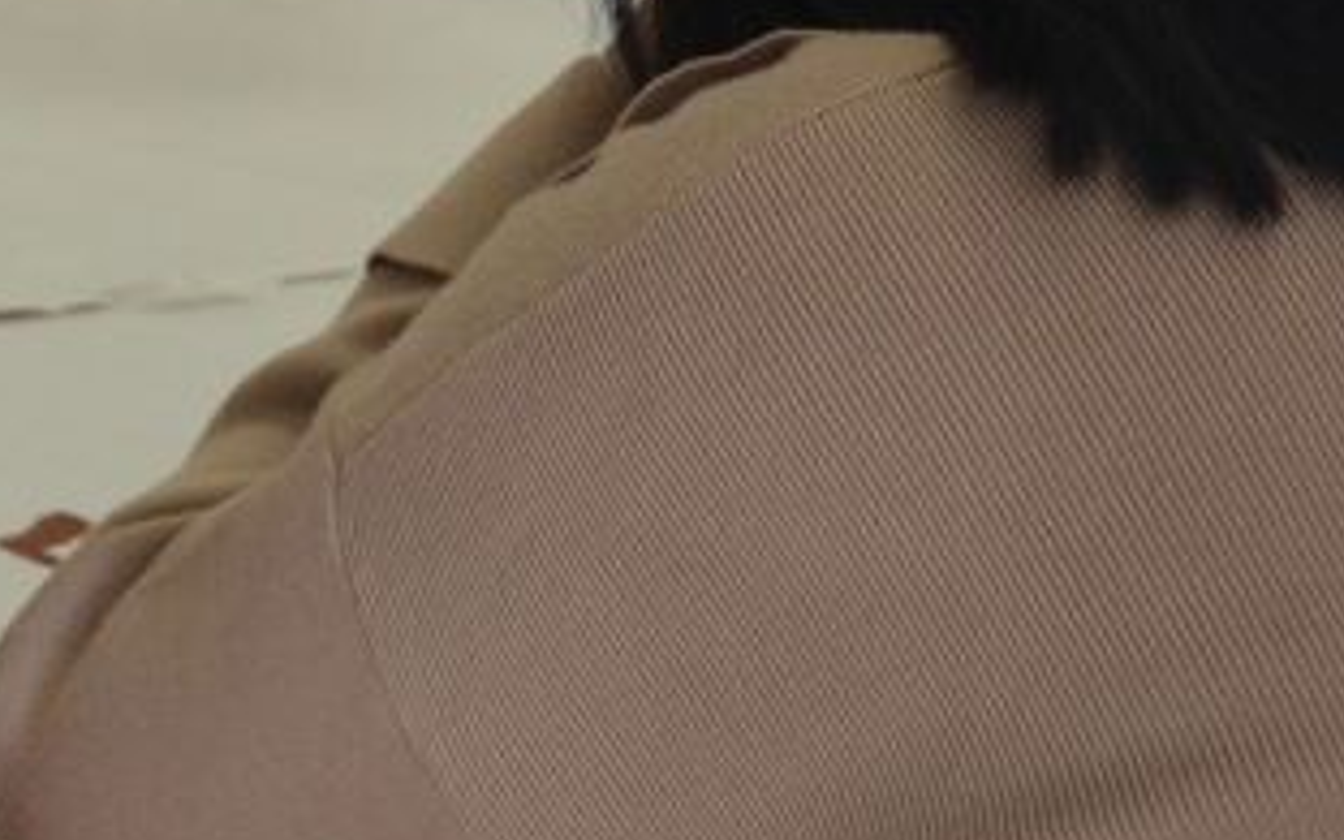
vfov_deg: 8.8
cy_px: -121
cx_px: -610
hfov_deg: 13.5
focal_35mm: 147
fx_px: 5384
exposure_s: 1/80
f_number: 4.2
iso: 400
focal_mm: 28
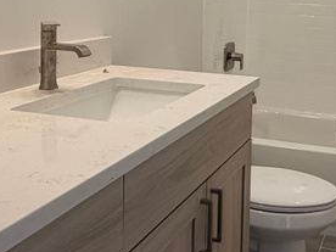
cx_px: 265
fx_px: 505
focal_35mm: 52
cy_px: 24
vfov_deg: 27.0
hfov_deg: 35.7
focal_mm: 2.22
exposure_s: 1/120
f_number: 2.2
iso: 80
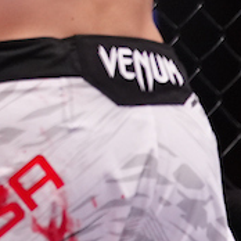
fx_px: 5545
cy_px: -125
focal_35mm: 704
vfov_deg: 2.5
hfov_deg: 2.5
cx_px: -195
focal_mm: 120
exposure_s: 1/1000
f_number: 2.8
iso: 2500
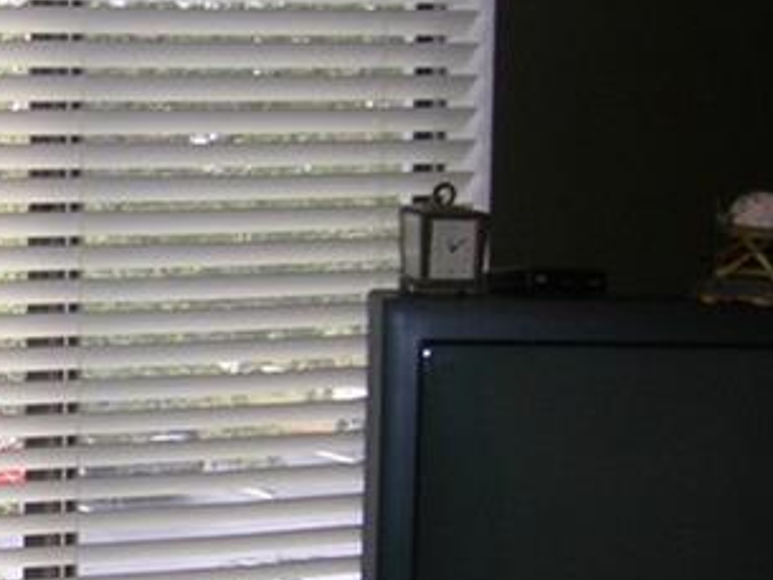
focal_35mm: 114
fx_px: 2547
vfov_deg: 13.0
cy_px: 371
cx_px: -276
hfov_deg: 16.2
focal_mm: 5.7
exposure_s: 1/30
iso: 50
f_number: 2.9
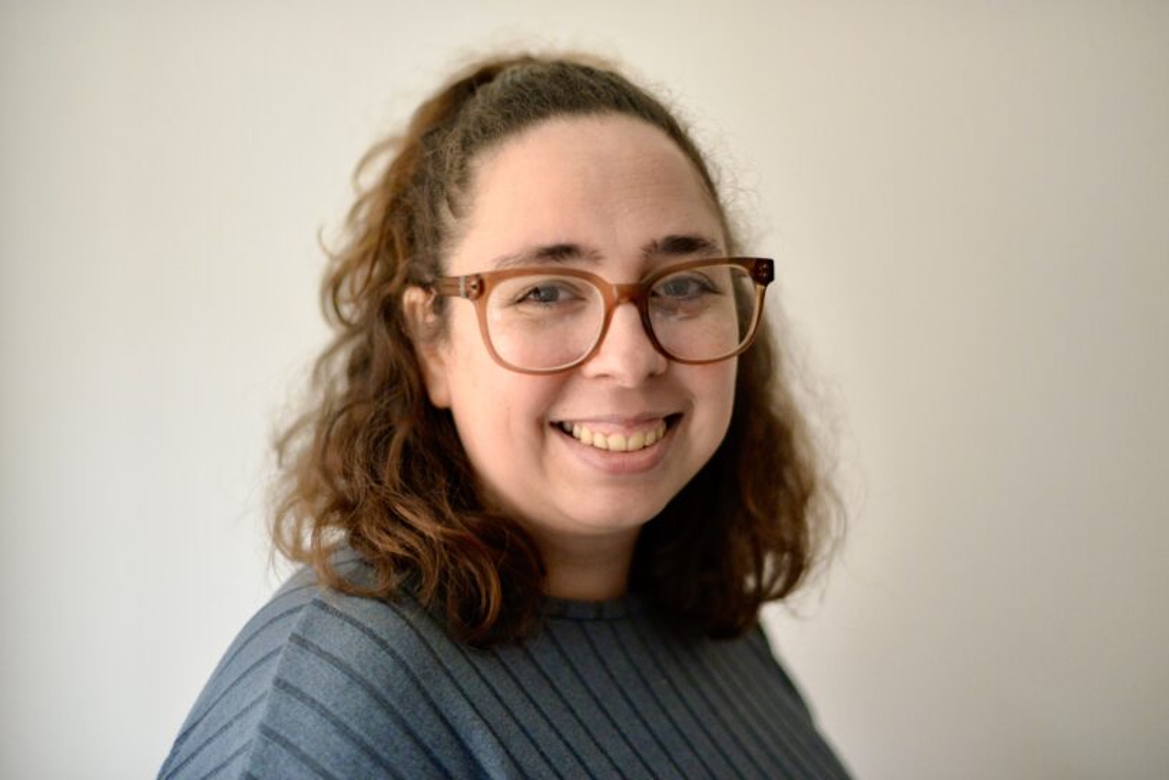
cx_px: 584
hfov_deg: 39.6
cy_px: 390
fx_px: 1623
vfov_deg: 27.0
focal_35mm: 50
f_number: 1.4
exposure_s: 1/250
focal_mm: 50
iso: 4500
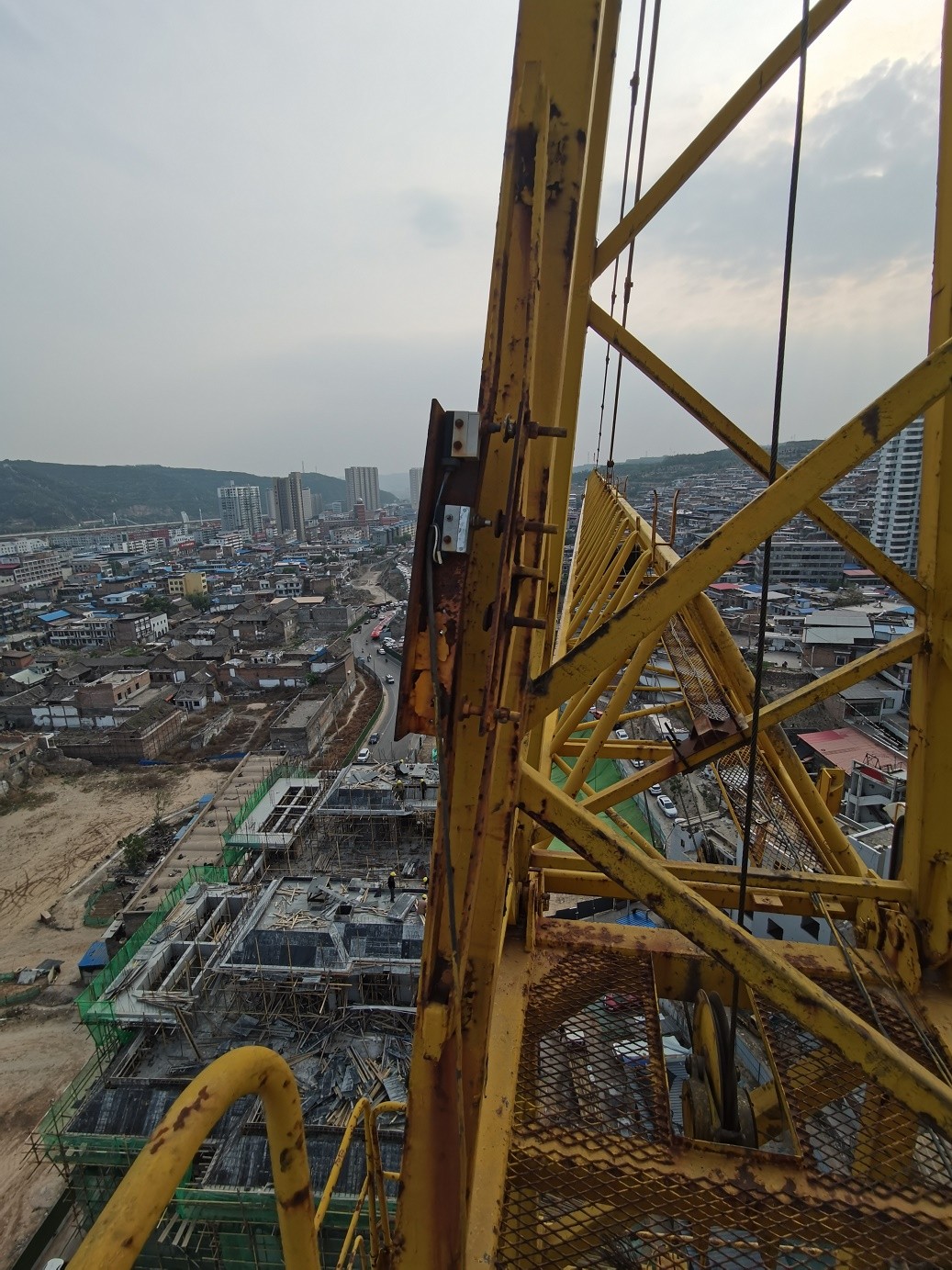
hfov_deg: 74.7
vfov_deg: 91.0
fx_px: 623
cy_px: 635
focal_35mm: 17
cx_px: 476
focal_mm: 2.26
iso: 50
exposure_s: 1/1319
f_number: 2.2
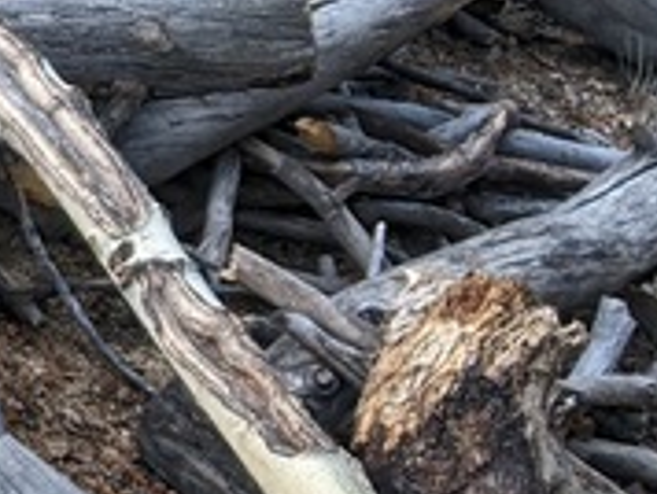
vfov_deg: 9.6
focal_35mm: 155
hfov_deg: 11.4
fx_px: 2946
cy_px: 225
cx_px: -668
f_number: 1.8
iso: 54
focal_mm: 4.44
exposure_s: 1/57.7
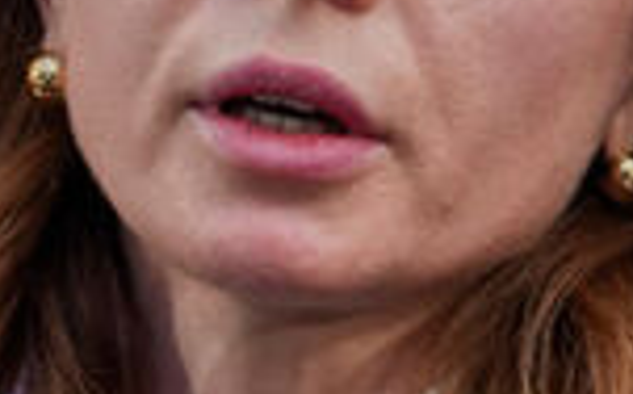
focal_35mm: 1102
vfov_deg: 1.2
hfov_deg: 1.9
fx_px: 18990
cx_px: 361
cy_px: 262
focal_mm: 117
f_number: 3.5
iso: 400
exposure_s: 1/200
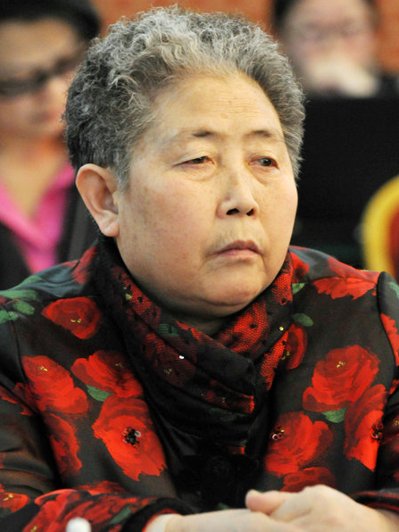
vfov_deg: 7.8
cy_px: 277
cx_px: 200
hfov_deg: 5.9
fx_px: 3897
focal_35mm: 254
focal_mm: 155
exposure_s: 1/80
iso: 2000
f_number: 4.5
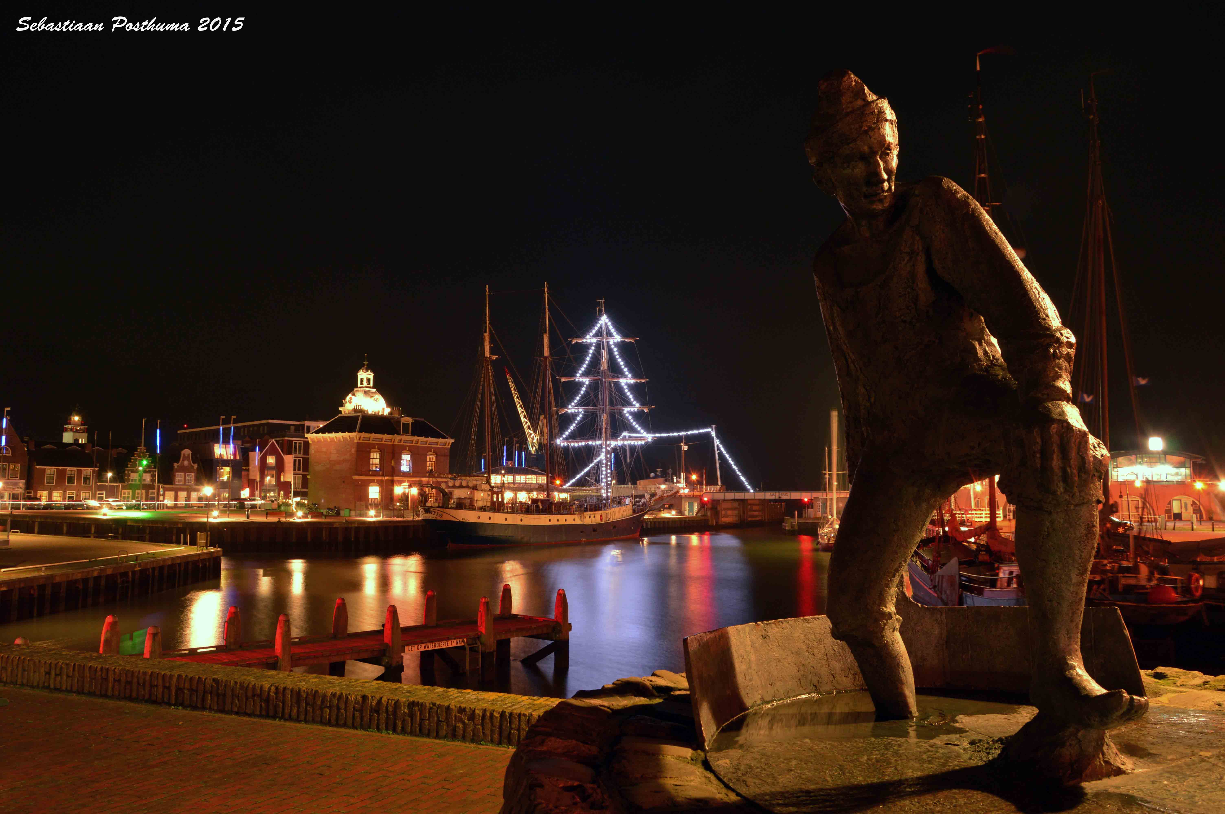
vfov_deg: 47.8
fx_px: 918
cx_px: 612
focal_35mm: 27
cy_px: 407
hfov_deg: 67.4
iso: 400
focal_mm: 18
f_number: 11
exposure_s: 13
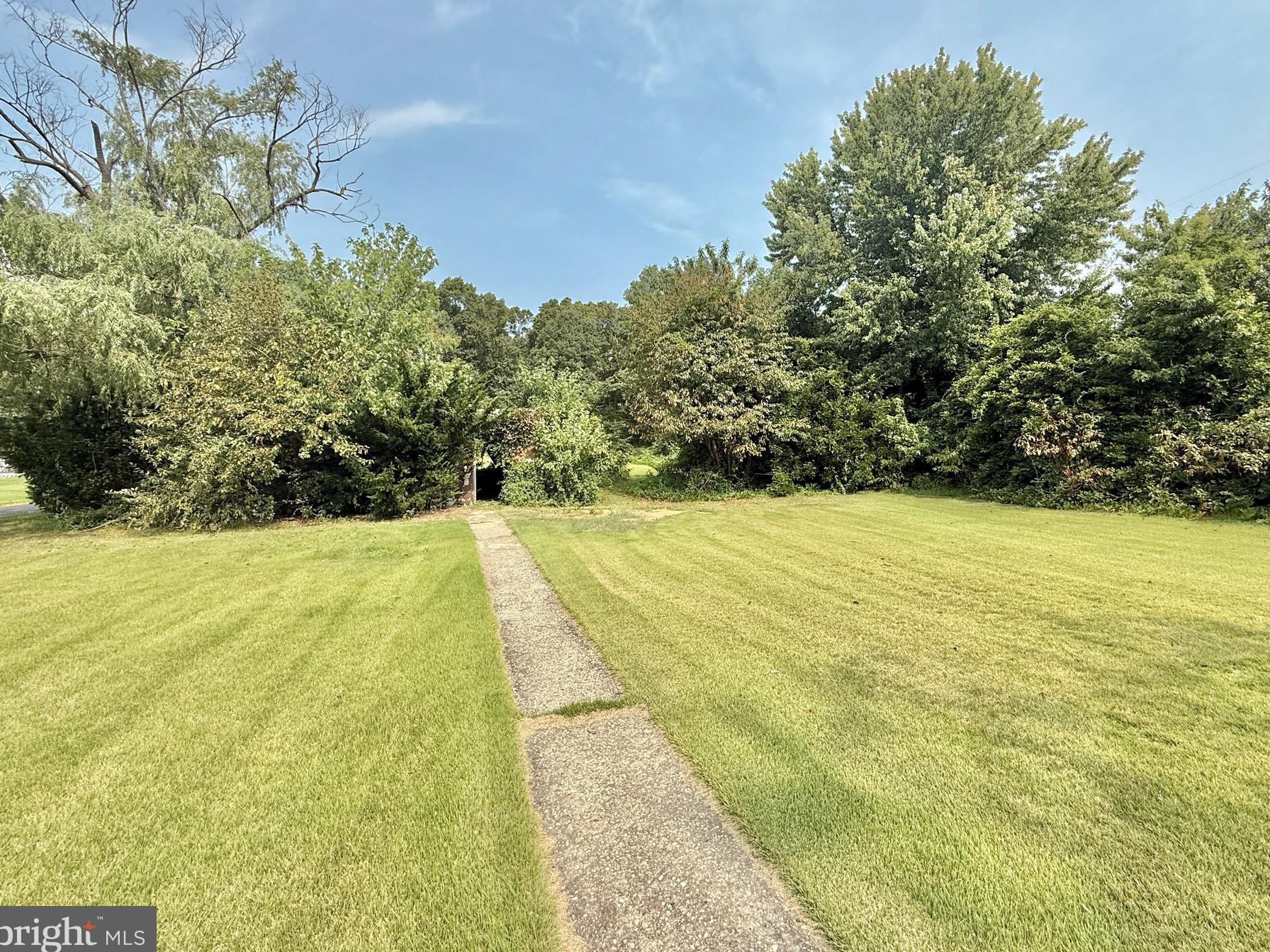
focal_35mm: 16
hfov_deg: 94.1
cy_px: 420
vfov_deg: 77.8
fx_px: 587
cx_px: 705
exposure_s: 1/1259
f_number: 2.2
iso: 50
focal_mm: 2.22
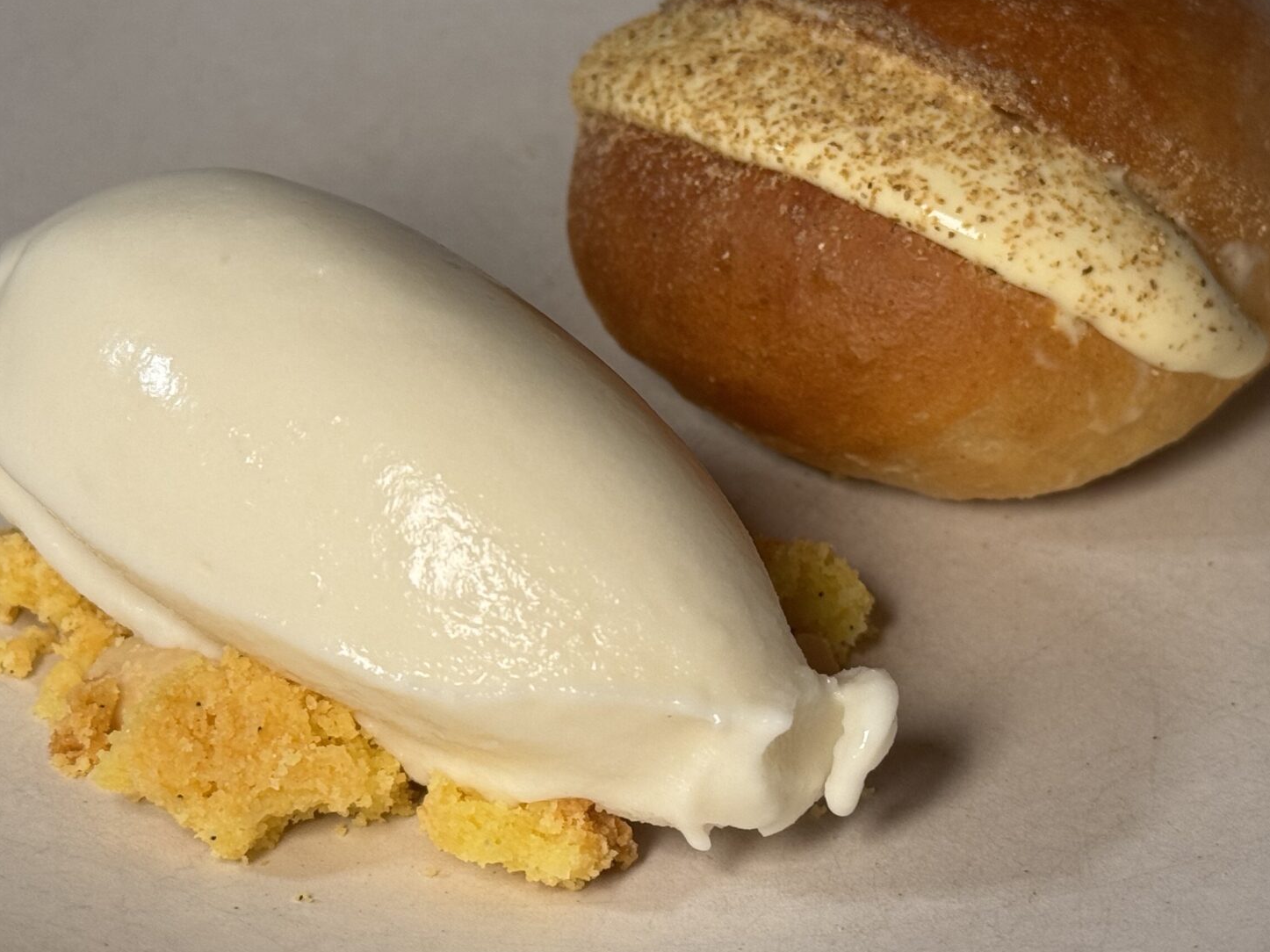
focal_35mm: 85
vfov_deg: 17.3
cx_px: 658
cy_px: 326
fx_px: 3118
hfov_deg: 23.0
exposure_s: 1/50
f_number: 1.78
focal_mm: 6.76
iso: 64
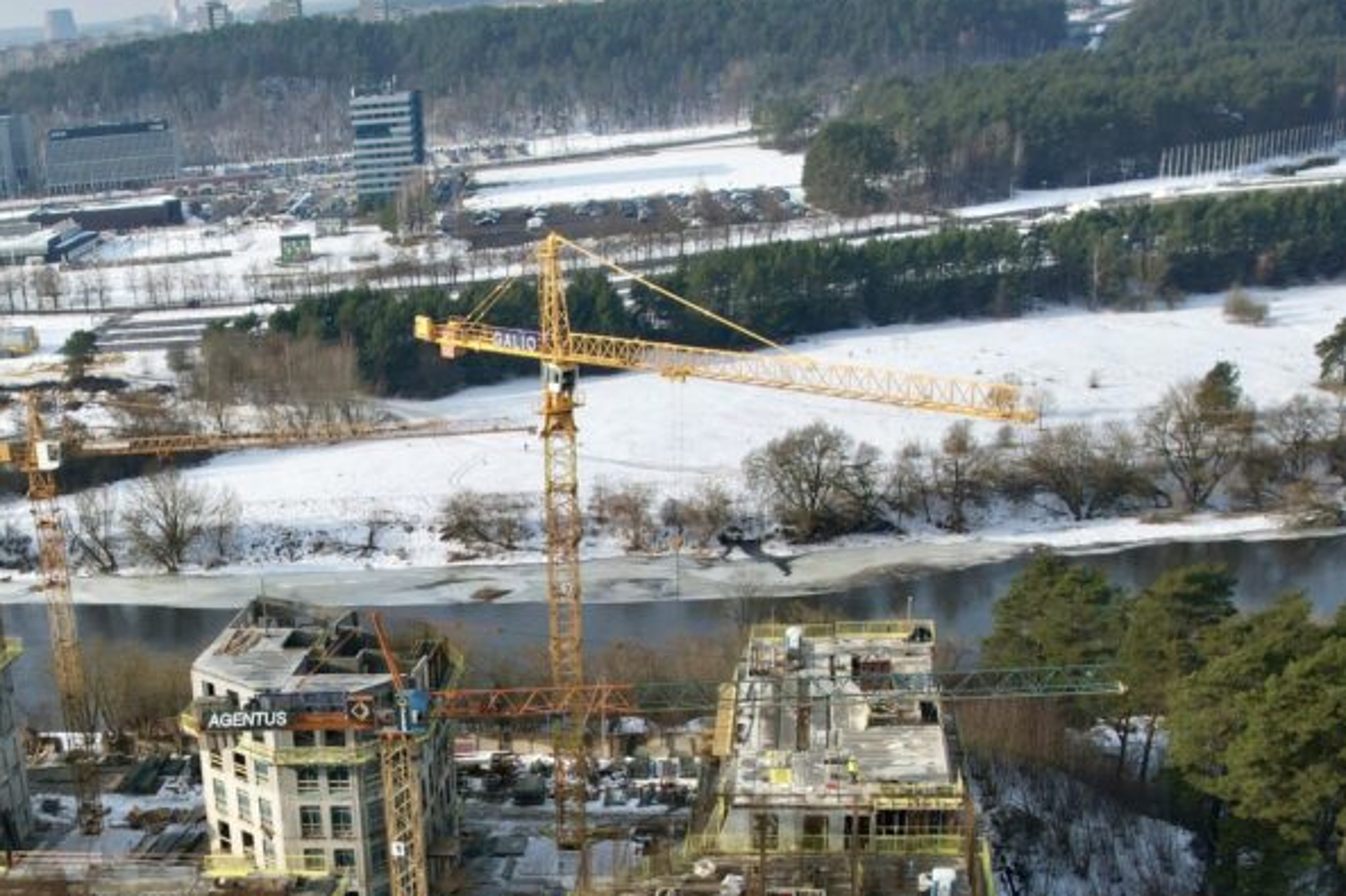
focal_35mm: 38
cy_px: 722
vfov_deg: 33.9
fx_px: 1420
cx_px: 356
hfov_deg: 49.0
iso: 110
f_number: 2.8
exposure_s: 1/1500
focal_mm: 8.38
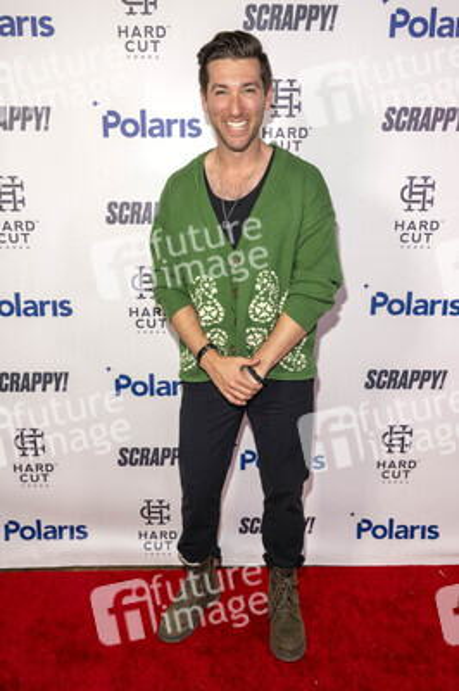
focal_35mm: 28
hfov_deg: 45.6
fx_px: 546
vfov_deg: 64.6
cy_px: 346
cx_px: 230
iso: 800
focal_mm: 28.5
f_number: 5
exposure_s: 1/200
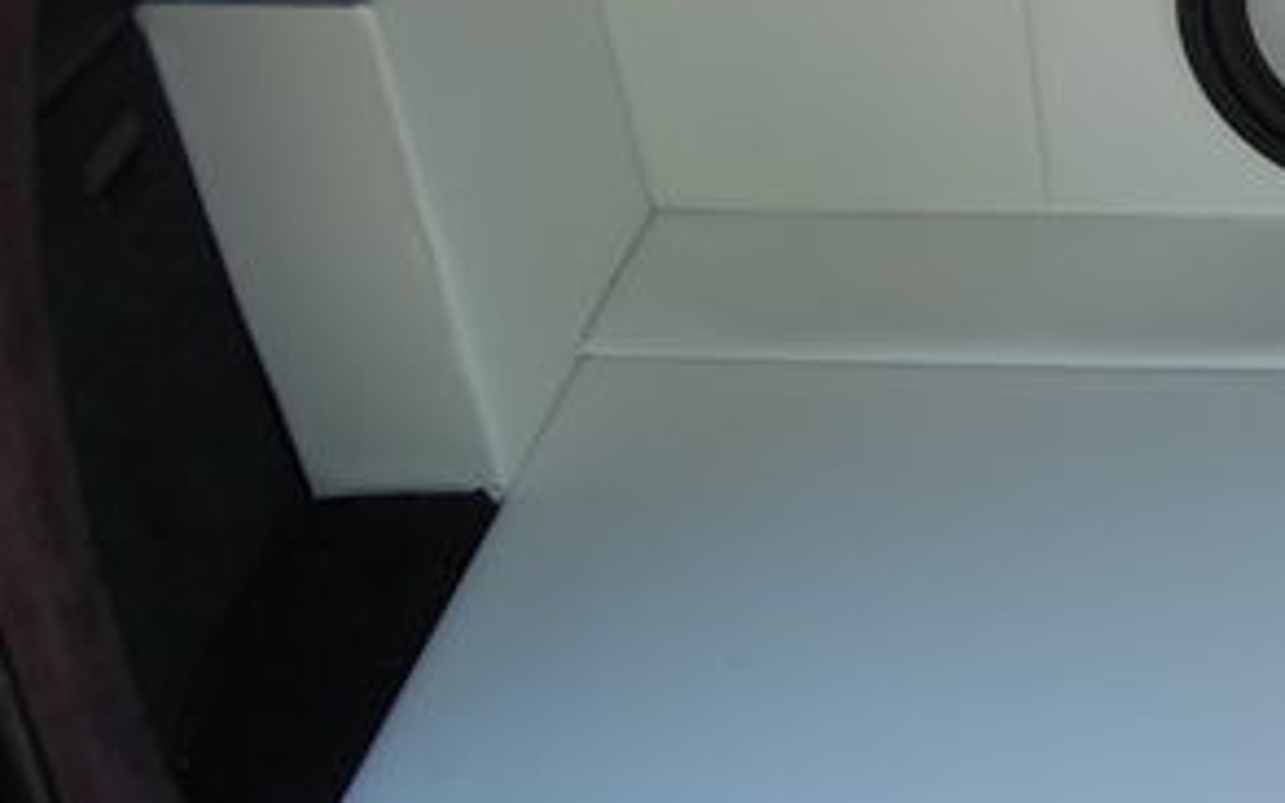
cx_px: 1381
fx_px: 2101
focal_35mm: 60
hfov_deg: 30.7
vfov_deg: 21.2
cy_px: 105
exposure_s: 1/125
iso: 200
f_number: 5.6
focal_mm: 18
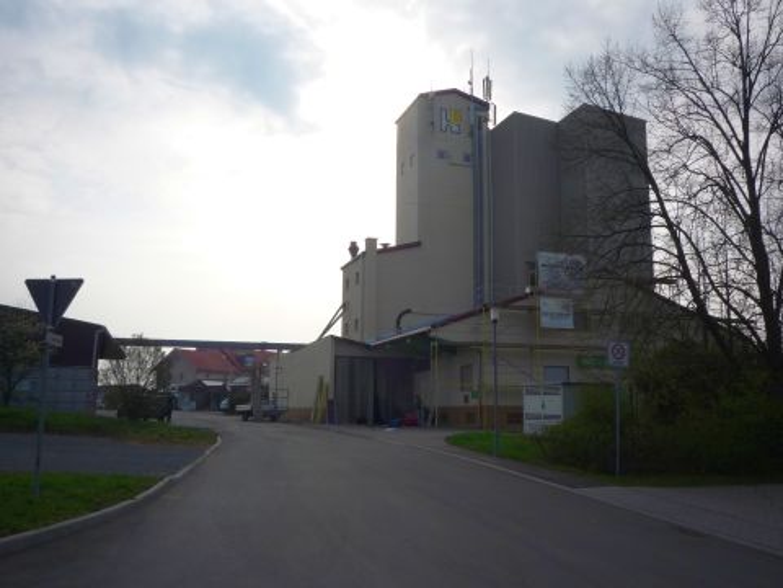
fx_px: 724
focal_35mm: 32
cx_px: 392
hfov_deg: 56.8
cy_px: 294
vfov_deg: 44.2
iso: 100
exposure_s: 1/640
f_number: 5.6
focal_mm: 5.2
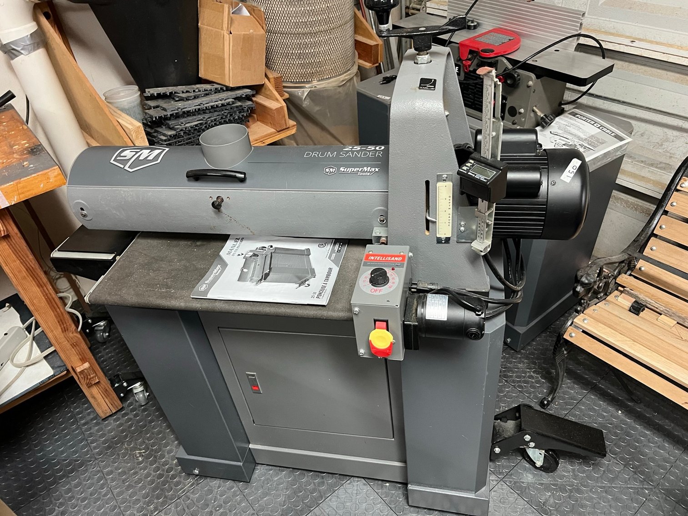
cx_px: 344
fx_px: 517
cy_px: 258
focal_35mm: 26
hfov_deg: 67.3
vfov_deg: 53.1
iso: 320
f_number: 1.5
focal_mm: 5.7
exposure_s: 1/60
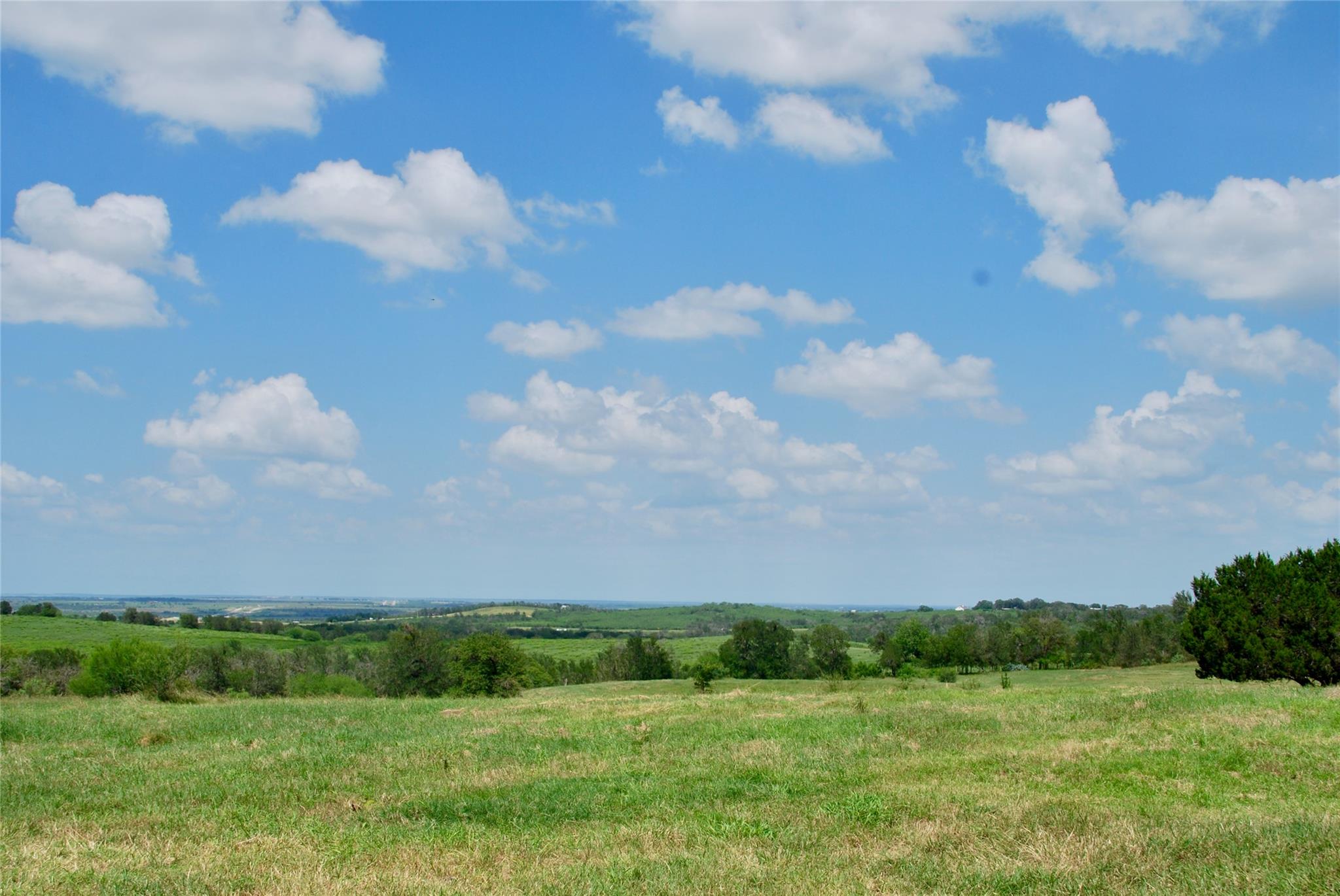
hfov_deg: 51.2
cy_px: 448
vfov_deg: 35.6
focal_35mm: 38
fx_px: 1397
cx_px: 670
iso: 100
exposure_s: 1/320
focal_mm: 25
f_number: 9
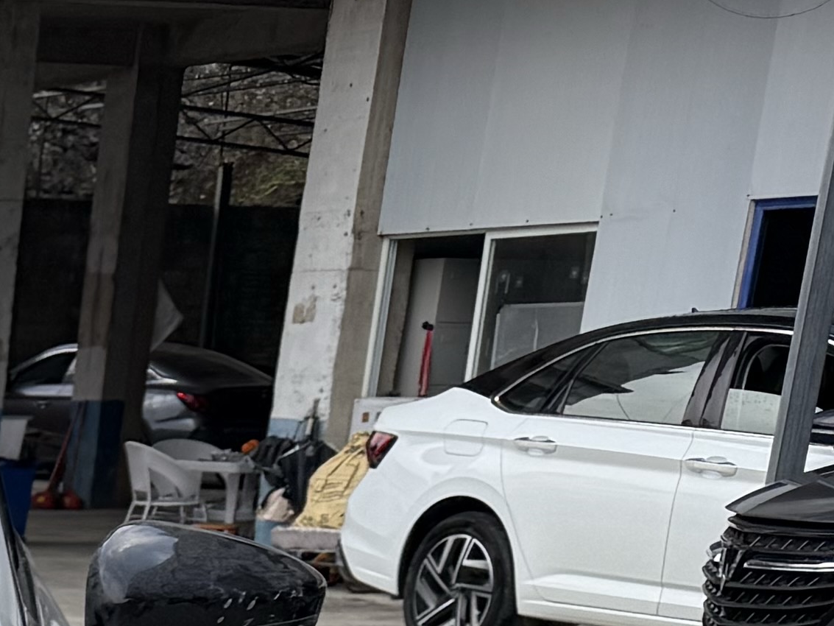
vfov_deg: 10.7
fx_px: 2916
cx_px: -925
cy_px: 1419
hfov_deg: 13.5
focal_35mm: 121
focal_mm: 6.76
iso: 80
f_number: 1.78
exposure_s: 1/1727
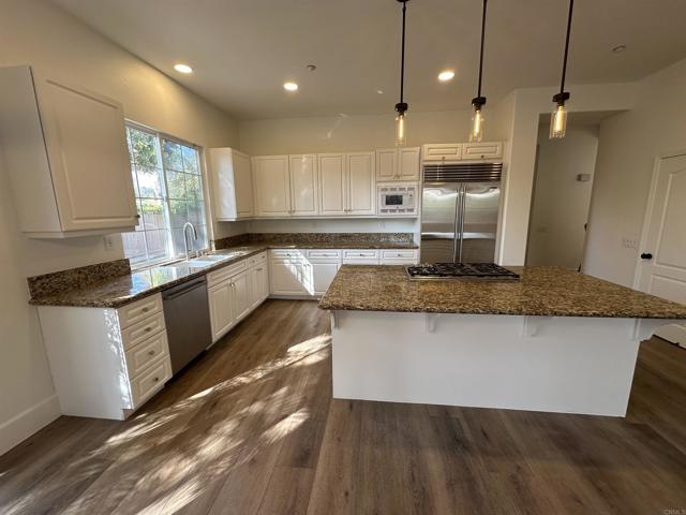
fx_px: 277
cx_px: 343
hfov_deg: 102.1
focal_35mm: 14
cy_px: 258
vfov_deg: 85.7
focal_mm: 2.22
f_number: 2.2
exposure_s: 1/120
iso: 80
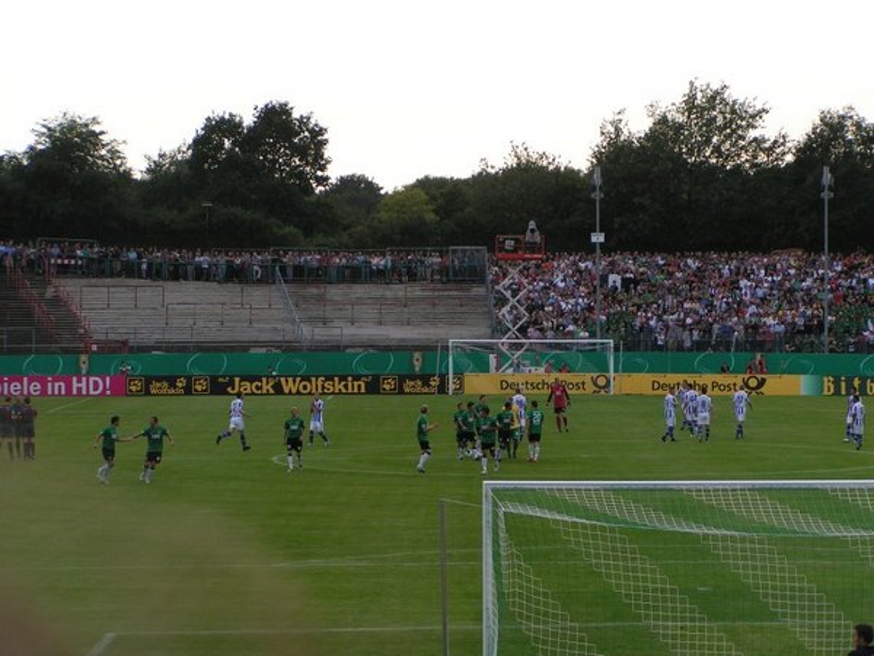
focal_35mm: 125
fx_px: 3156
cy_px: 328
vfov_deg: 11.9
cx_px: 437
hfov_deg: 15.8
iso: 50
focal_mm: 19.1
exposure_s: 1/200
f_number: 4.5
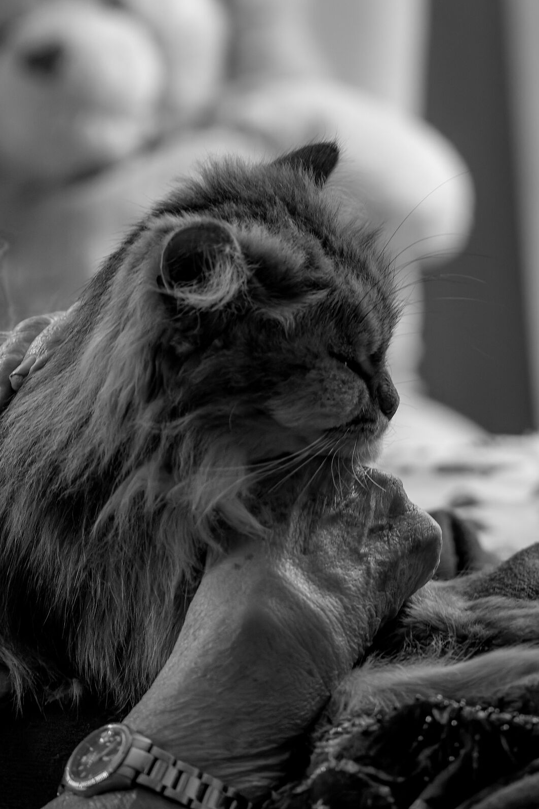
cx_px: 422
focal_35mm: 424
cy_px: 404
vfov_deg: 4.9
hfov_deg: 3.2
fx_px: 9522
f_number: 6.3
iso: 2500
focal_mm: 282
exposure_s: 1/15
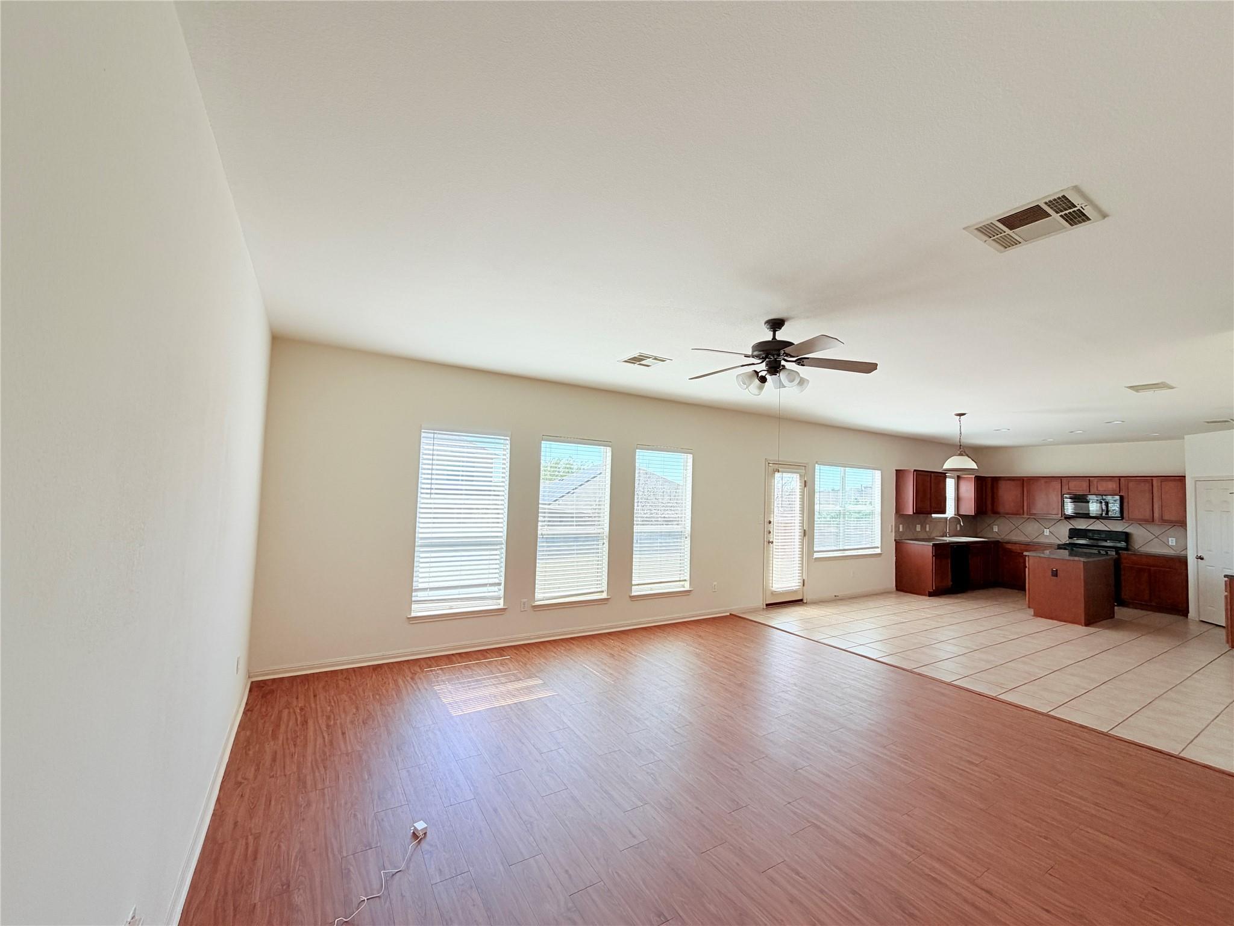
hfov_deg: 102.1
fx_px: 499
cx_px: 617
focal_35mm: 14
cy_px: 463
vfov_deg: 85.7
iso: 50
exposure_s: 1/187
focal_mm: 2.22
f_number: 2.2
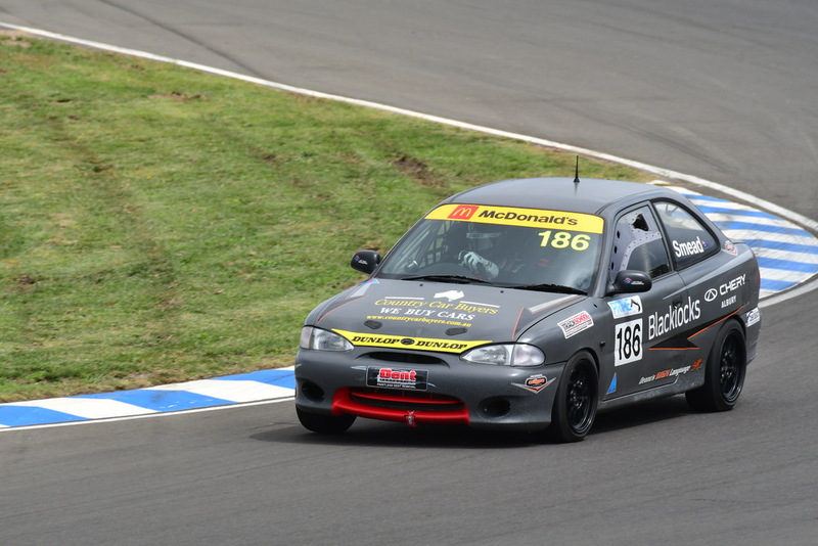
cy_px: 273
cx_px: 409
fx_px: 16365
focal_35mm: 720
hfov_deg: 2.9
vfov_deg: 1.9
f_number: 10
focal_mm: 480
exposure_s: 1/640
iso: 400
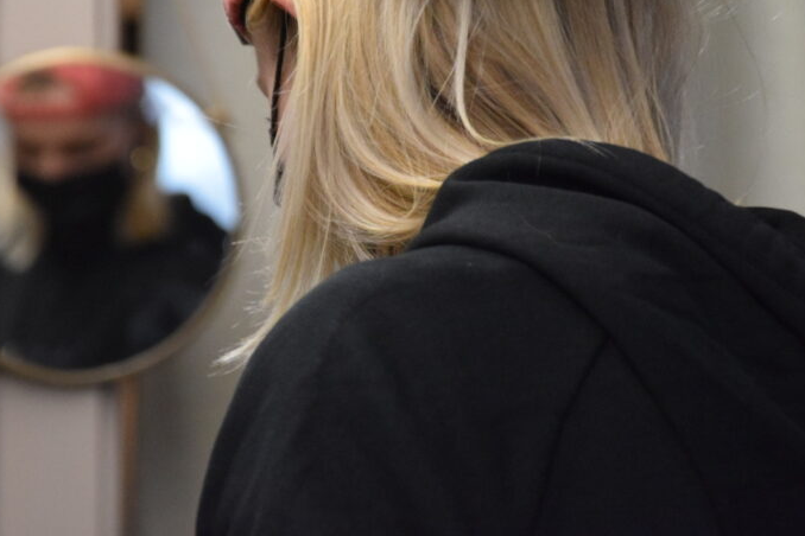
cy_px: 135
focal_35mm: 238
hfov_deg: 8.7
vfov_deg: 5.8
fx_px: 5316
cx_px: 367
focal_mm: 105
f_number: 5.6
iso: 3200
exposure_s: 1/160
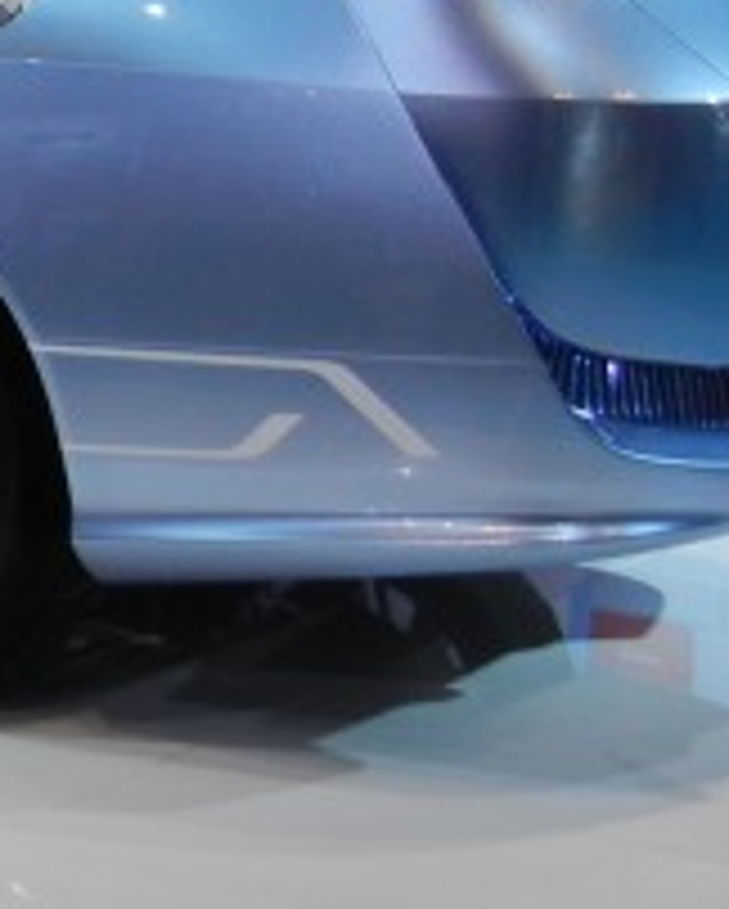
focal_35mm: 116
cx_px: -742
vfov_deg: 16.4
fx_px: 3124
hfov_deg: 11.9
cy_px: 144
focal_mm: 5.4
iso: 160
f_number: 3.5
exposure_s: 1/102
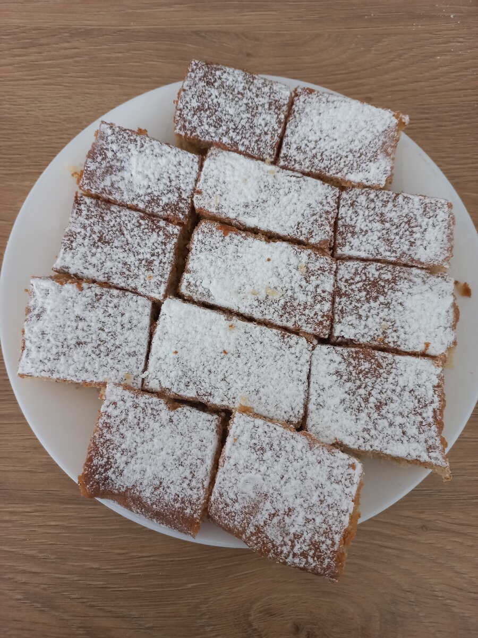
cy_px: 319
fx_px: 460
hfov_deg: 54.9
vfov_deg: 69.4
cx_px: 239
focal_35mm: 25
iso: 250
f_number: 1.8
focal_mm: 4.6
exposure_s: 1/33
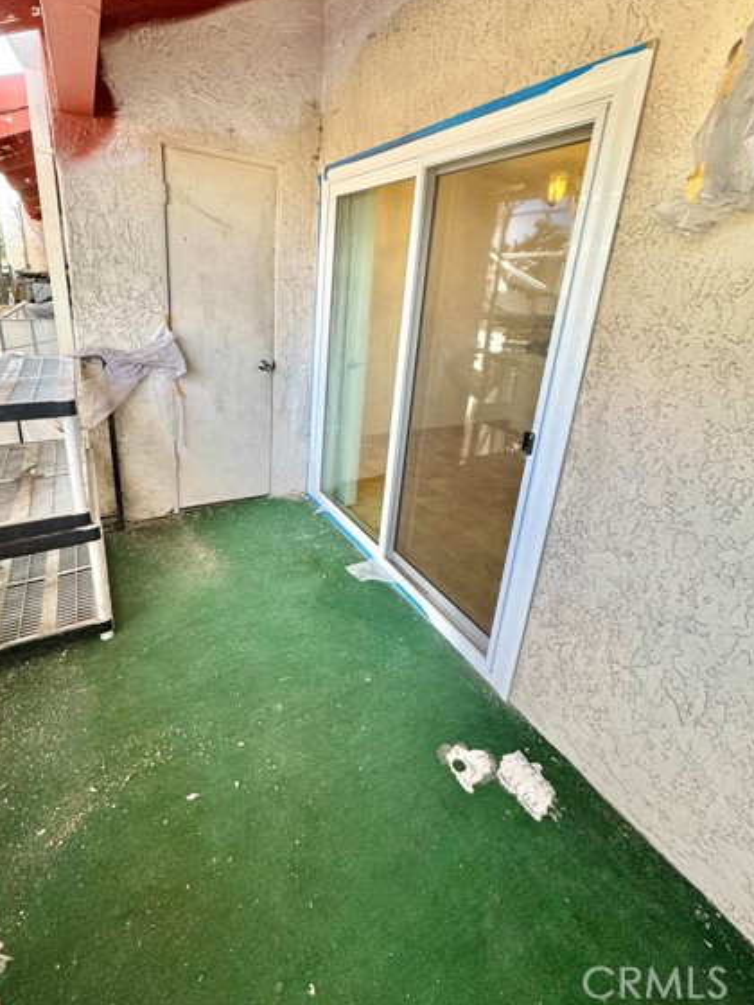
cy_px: 434
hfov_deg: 78.1
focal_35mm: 16
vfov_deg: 93.9
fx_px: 465
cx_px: 359
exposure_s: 1/120
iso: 200
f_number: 2.2
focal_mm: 2.22
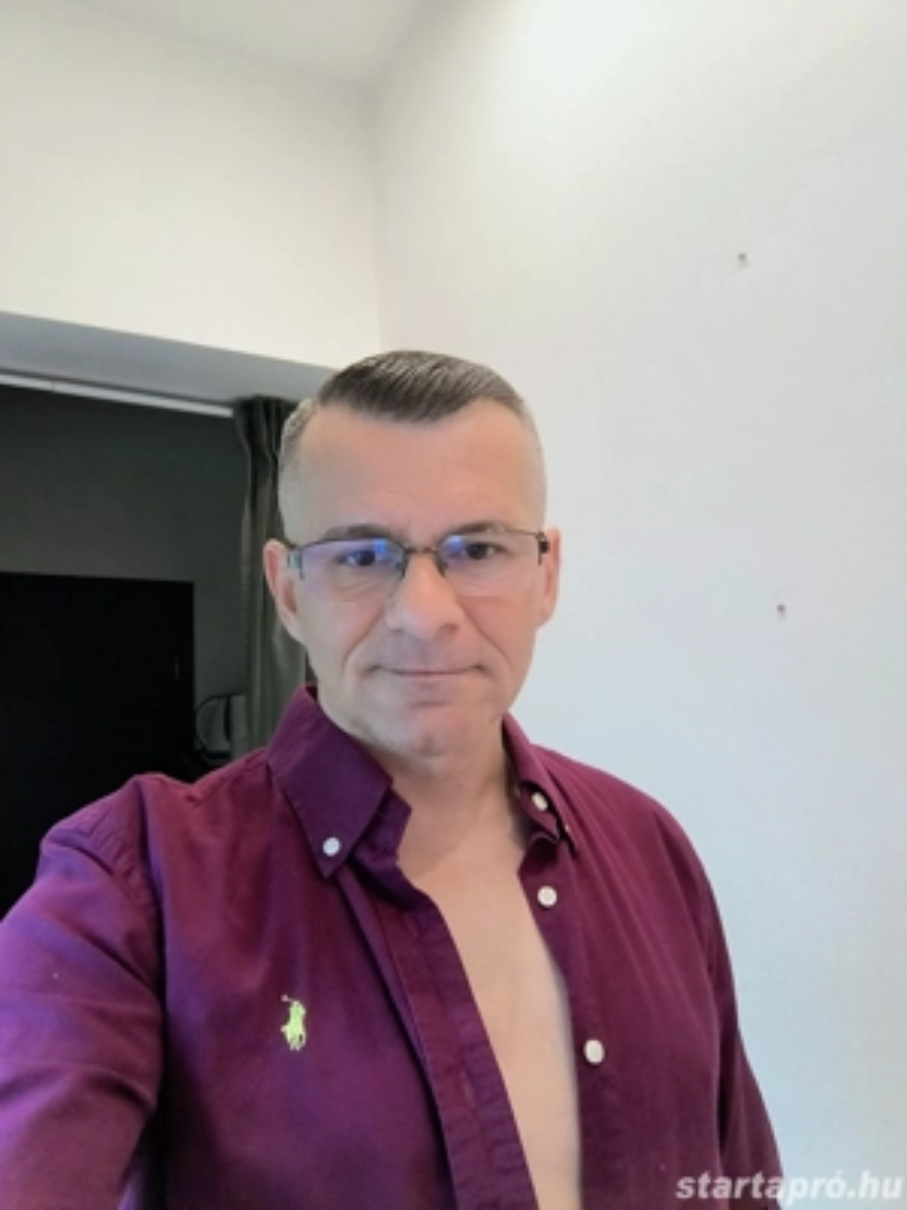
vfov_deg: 67.3
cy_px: 605
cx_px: 454
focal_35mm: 26
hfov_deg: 53.1
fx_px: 908
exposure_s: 1/25
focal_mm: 3.14
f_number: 2.24
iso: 374
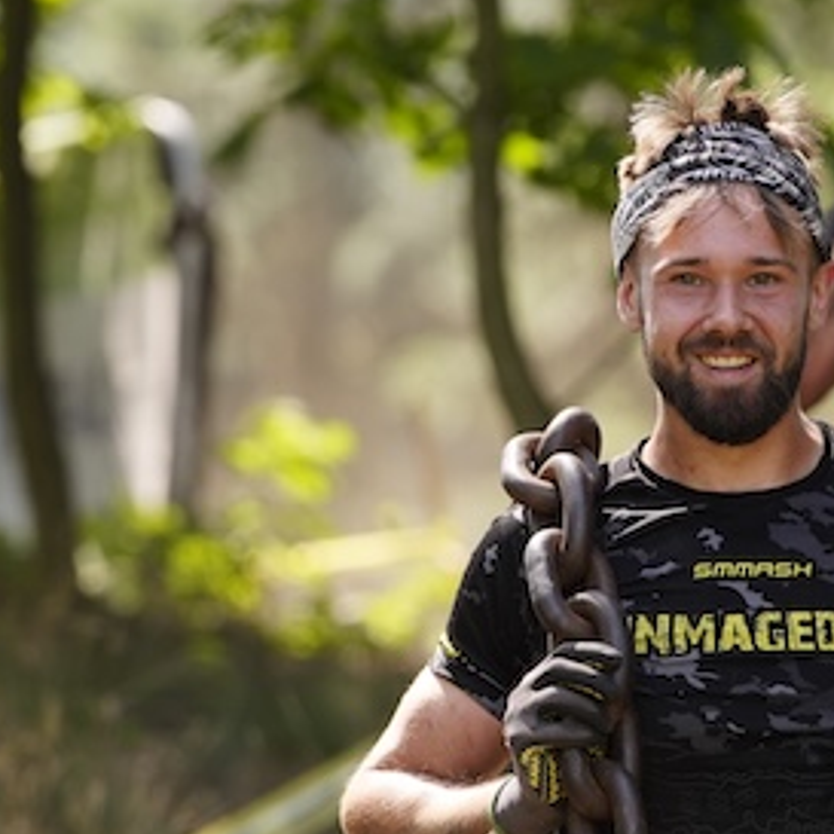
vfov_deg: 3.9
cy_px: 577
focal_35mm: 449
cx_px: 483
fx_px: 12250
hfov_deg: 3.9
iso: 400
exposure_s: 1/1250
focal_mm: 160.5
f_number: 3.2
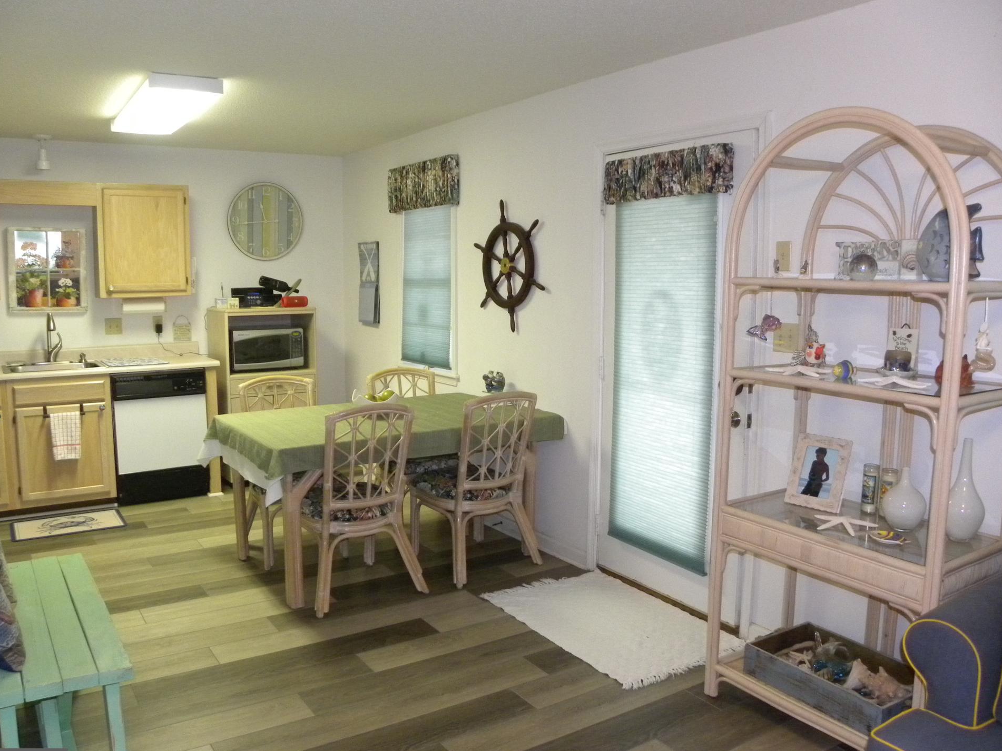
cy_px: 387
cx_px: 476
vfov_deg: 49.7
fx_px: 810
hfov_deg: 63.4
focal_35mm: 28
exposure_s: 1/40.8
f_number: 2.8
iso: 400
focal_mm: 4.6
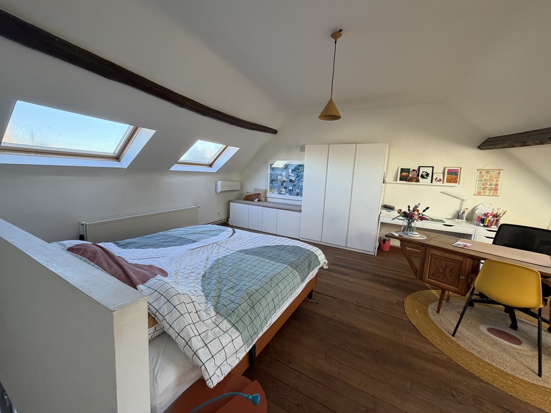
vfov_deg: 85.7
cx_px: 276
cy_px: 206
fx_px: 223
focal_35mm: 14
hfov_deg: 102.1
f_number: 2.2
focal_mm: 2.22
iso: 200
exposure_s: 1/121
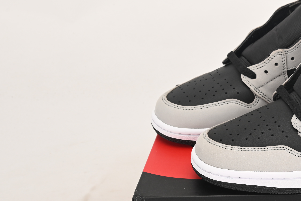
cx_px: 332
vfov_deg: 16.6
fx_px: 686
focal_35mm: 82
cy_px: 131
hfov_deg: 23.2
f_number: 11
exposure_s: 1/200
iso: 100
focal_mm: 35
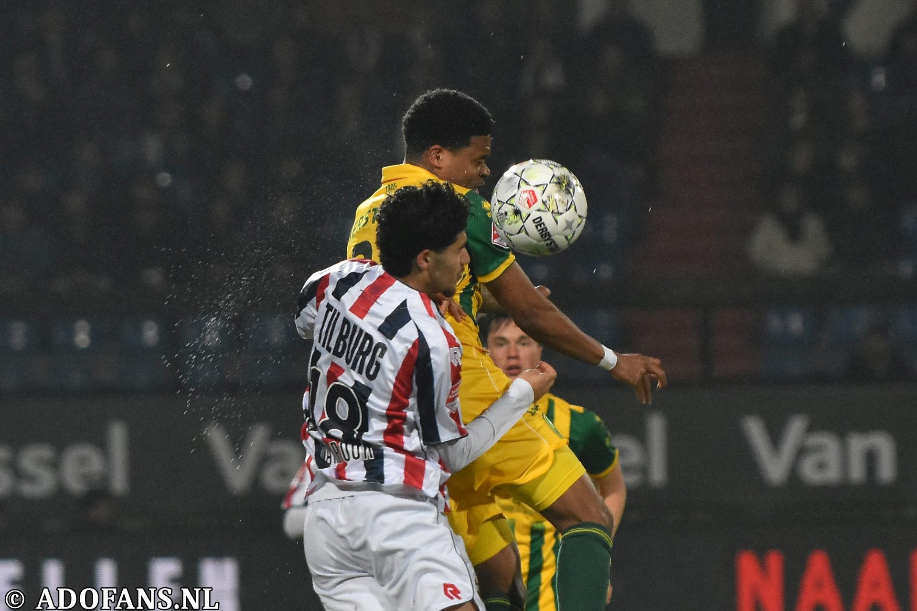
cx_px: 458
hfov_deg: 7.8
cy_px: 306
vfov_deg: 5.2
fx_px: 6686
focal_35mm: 262
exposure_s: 1/1000
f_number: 2.8
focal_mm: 175
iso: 2000
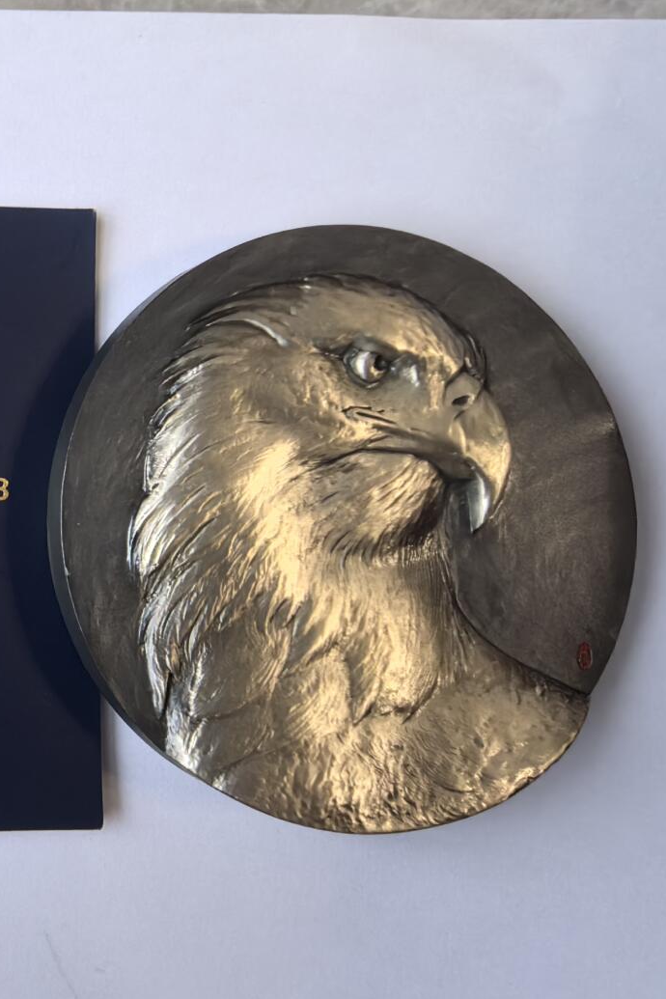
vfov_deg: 50.7
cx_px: 94
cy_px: 505
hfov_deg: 33.6
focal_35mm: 38
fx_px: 1054
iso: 160
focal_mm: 1.76
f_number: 2.2
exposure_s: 1/50
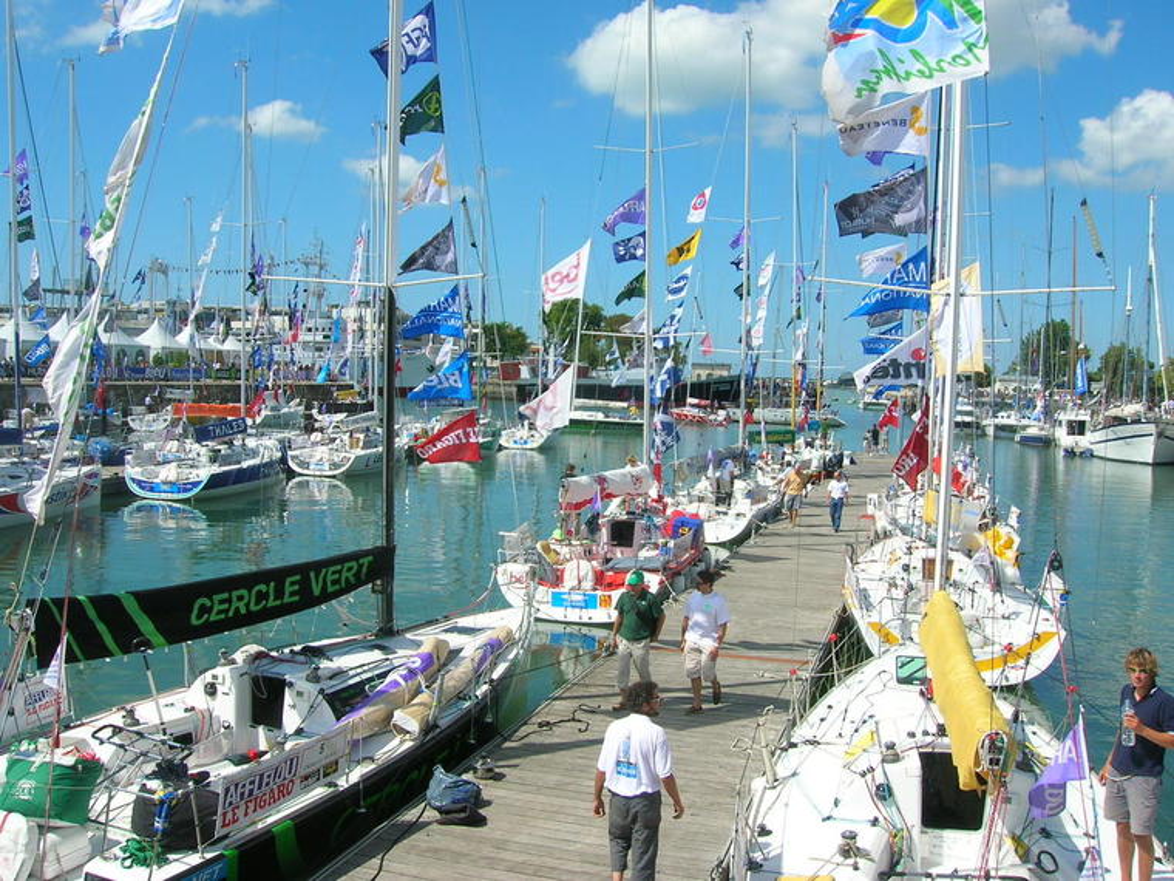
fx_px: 1153
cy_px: 440
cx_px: 587
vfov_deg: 41.8
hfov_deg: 54.0
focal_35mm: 34
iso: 50
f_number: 4.9
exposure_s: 1/496
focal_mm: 5.7
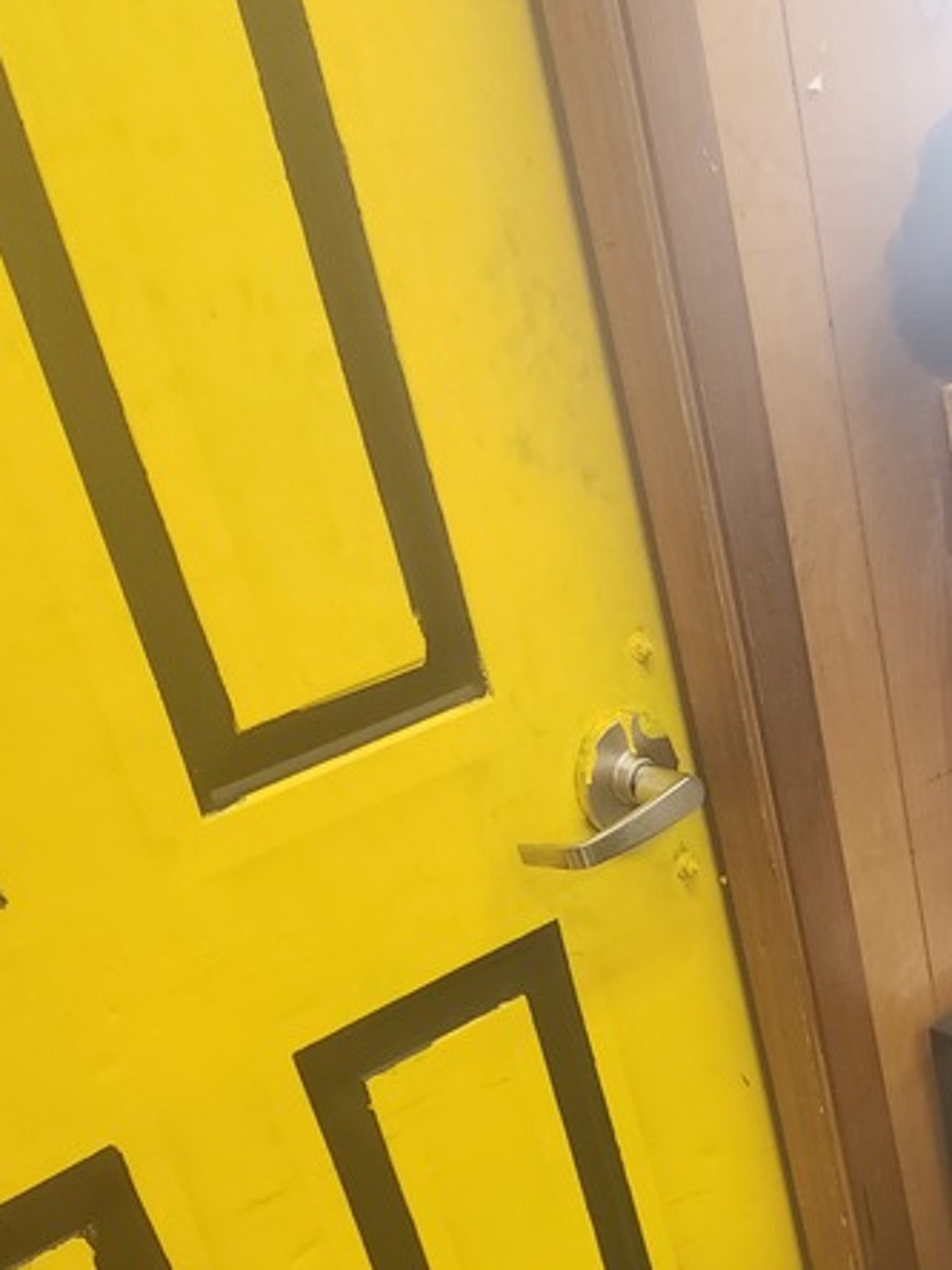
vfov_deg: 32.9
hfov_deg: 25.8
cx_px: 998
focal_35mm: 53
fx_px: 1943
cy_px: 1299
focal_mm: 6.4
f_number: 1.8
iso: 80
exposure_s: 1/60
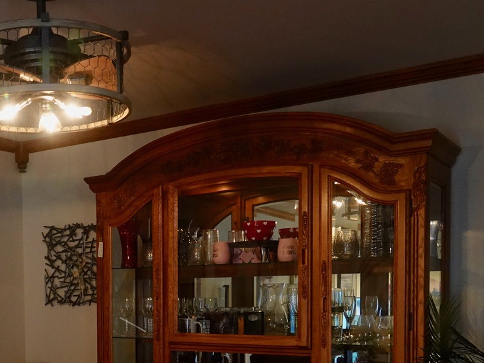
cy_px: 328
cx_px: 63
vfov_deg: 28.0
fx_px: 699
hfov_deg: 36.2
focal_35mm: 50
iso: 800
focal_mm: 8.8
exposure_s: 1/30
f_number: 2.4
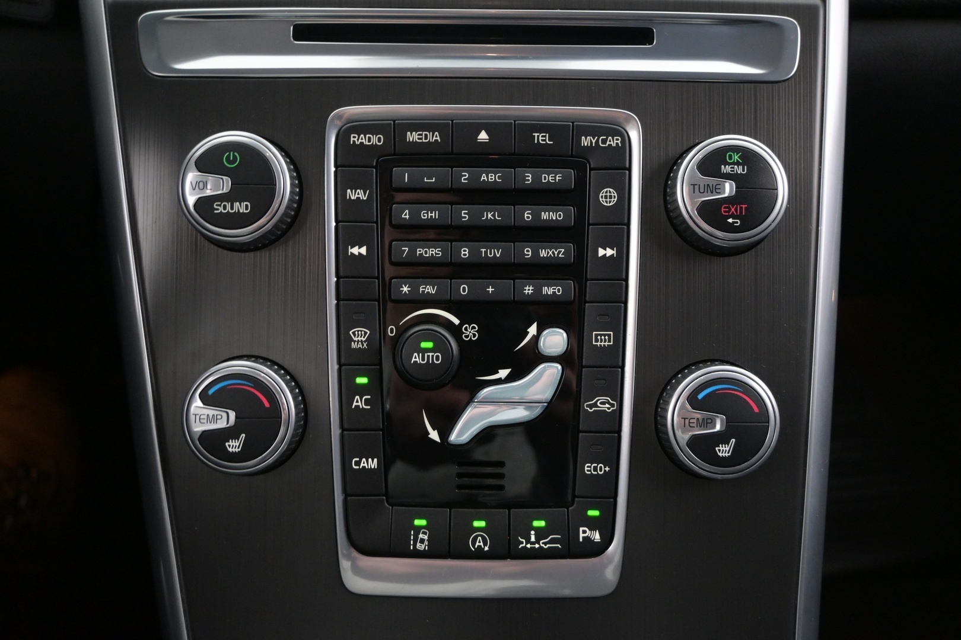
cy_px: 320
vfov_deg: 40.8
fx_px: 861
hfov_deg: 58.3
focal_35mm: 32
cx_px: 480
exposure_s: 1/30
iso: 2500
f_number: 4
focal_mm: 21.5
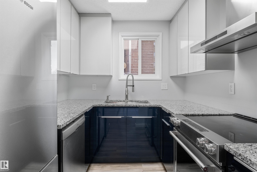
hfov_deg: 84.0
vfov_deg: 61.9
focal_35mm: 20
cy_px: 86
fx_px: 143
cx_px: 128
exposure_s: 1/5
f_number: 8
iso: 400
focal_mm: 13.2
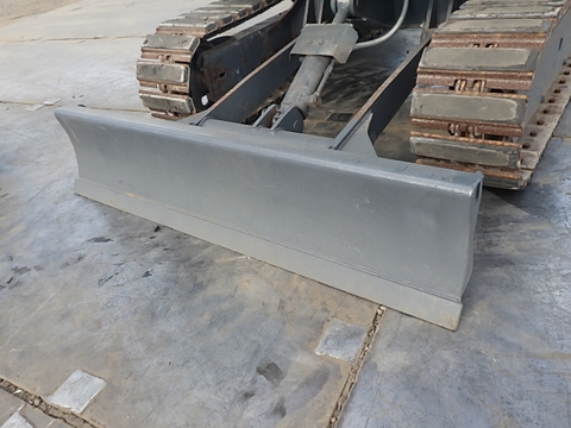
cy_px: 214
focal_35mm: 28
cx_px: 286
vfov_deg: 49.7
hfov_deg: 63.4
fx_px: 462
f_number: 4.2
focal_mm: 5
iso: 125
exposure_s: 1/200
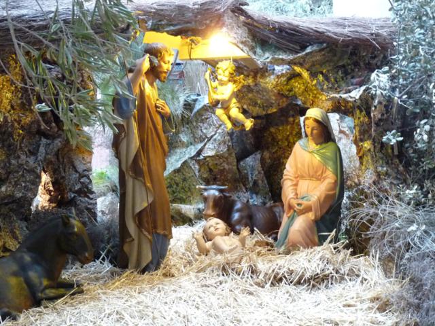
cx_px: 218
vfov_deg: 28.6
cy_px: 163
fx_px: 641
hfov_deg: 37.5
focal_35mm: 51
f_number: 3
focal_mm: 6.5
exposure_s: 1/8
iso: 400
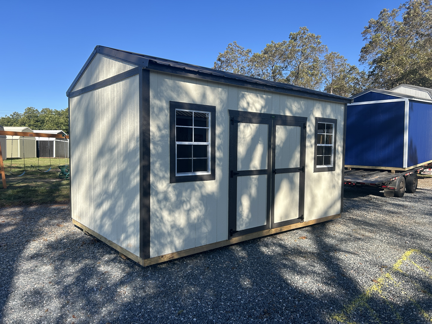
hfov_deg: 67.3
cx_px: 216
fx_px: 324
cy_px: 162
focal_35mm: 26
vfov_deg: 53.1
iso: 50
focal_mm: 5.7
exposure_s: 1/1901
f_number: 1.5
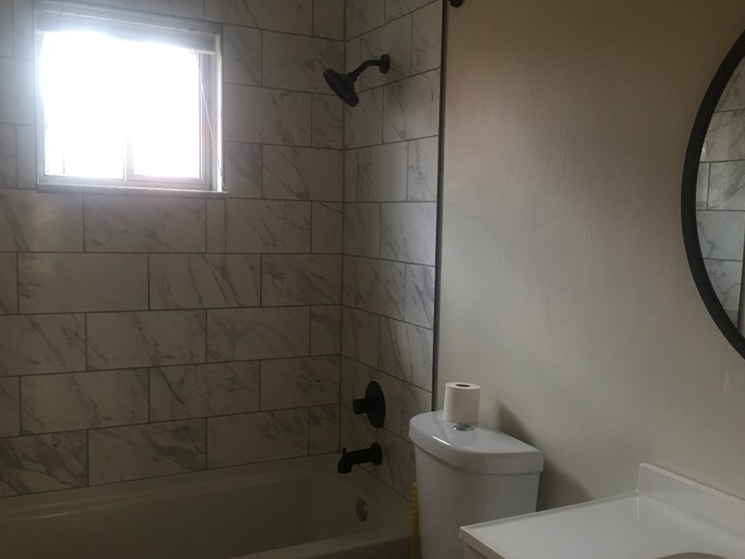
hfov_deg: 52.5
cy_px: 313
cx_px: 421
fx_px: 753
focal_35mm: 35
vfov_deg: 40.6
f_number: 2.2
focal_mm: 4.15
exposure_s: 1/15
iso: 64
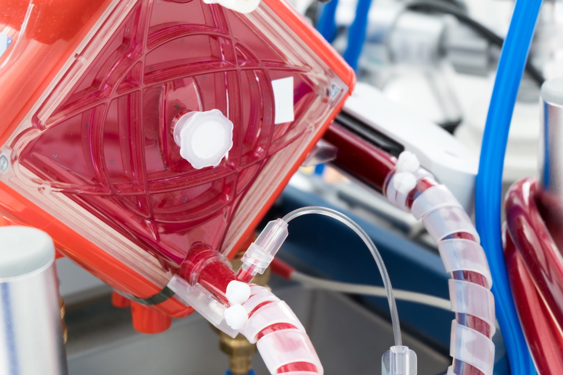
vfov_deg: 18.2
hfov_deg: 27.0
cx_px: 282
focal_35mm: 75
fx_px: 1173
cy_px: 188
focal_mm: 50
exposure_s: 1/8
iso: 320
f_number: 5.6
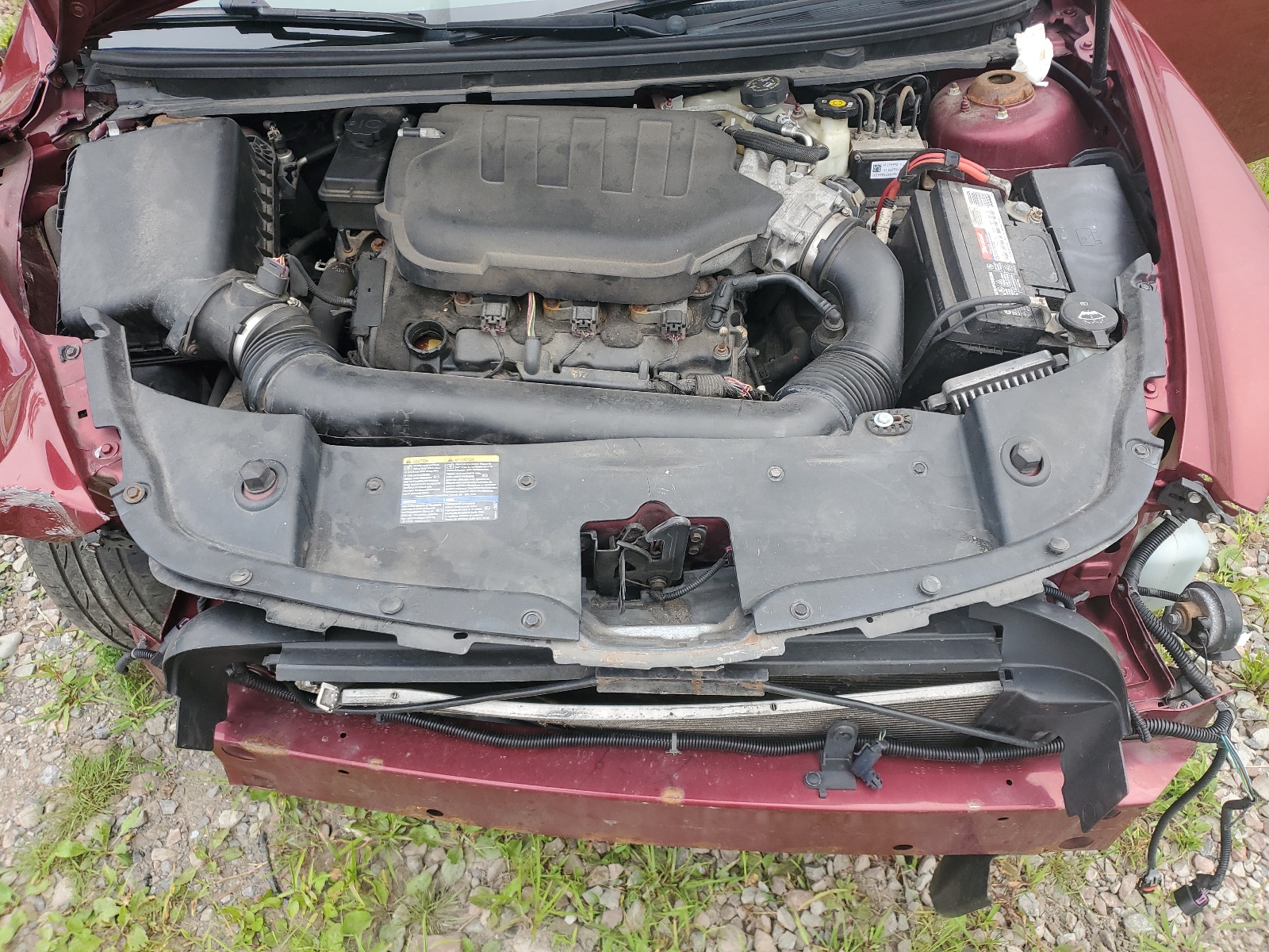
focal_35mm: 26
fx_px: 953
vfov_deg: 53.1
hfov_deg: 67.3
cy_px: 476
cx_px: 634
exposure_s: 1/286
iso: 50
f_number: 1.5
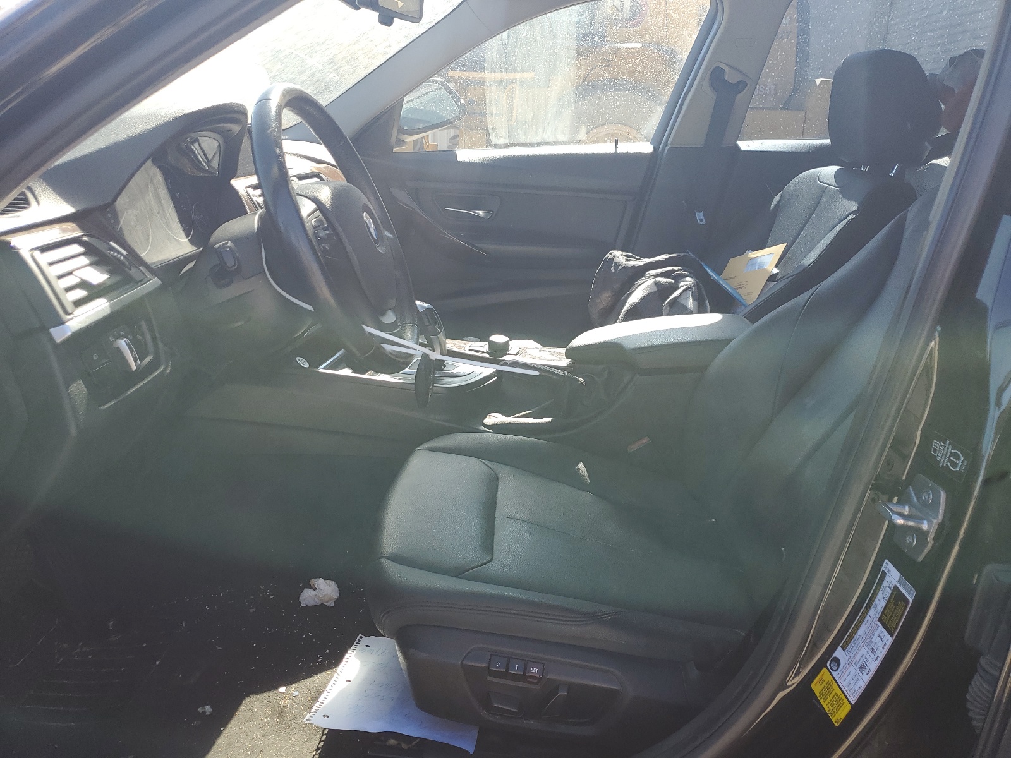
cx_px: 506
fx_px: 759
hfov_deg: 67.3
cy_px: 379
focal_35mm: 26
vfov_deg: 53.1
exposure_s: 1/526
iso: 50
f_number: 1.5
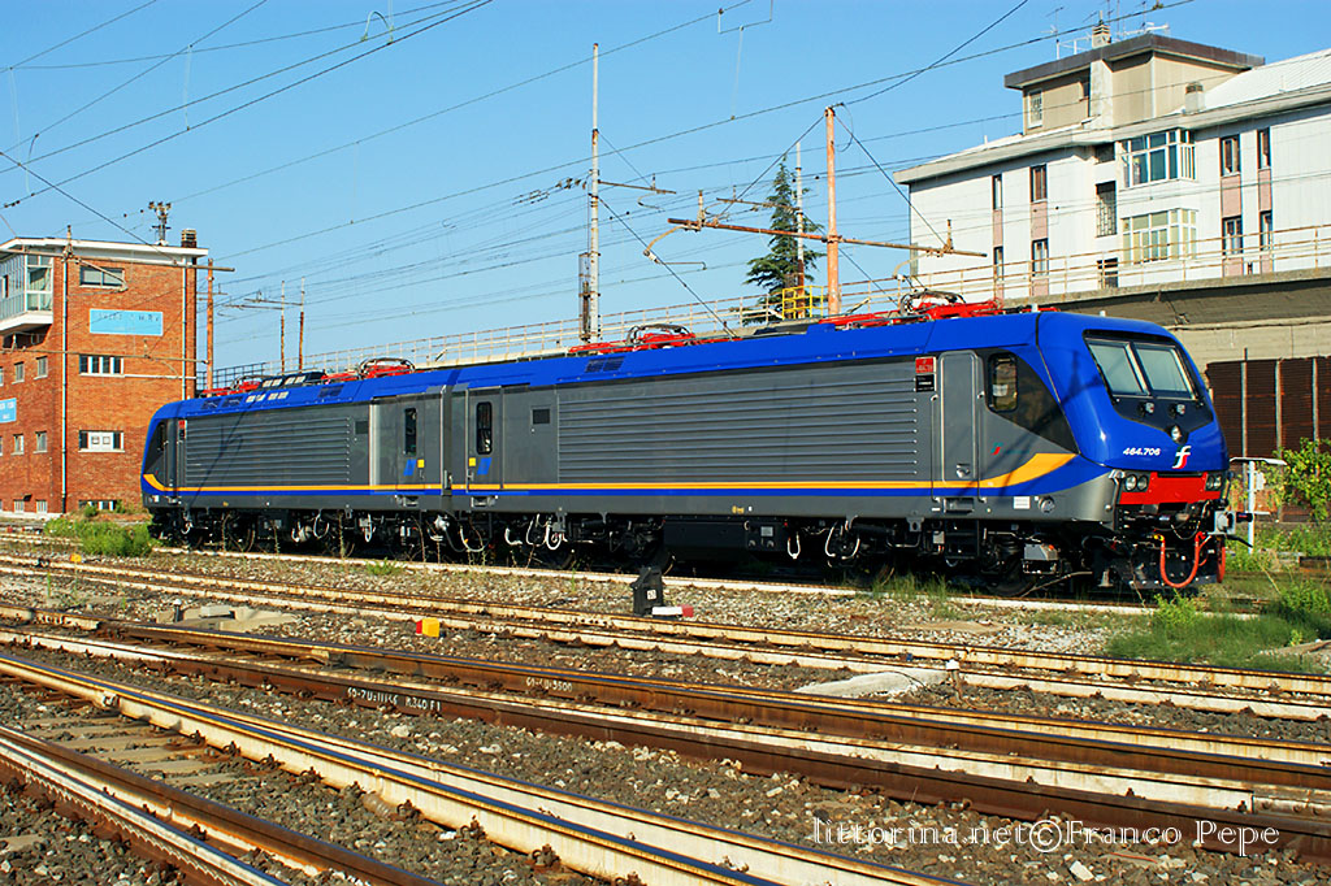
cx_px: 666
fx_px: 1663
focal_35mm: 45
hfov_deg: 43.6
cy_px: 443
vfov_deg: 29.8
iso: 200
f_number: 8
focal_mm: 30
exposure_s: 1/400
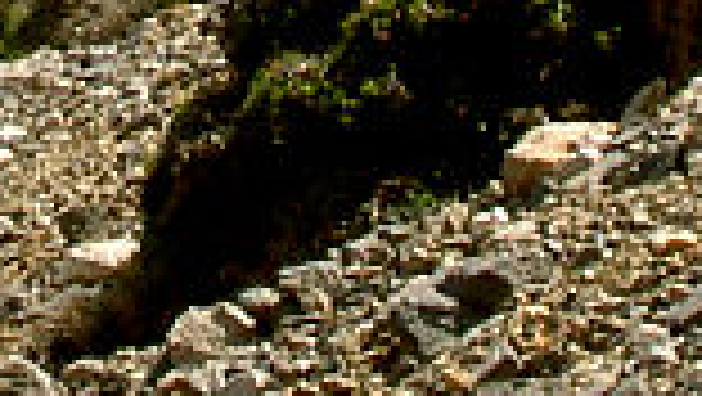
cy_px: -1372
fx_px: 11921
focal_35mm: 640
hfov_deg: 3.4
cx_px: 232
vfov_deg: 1.9
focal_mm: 16.8
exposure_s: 1/320
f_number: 4.9
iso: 50
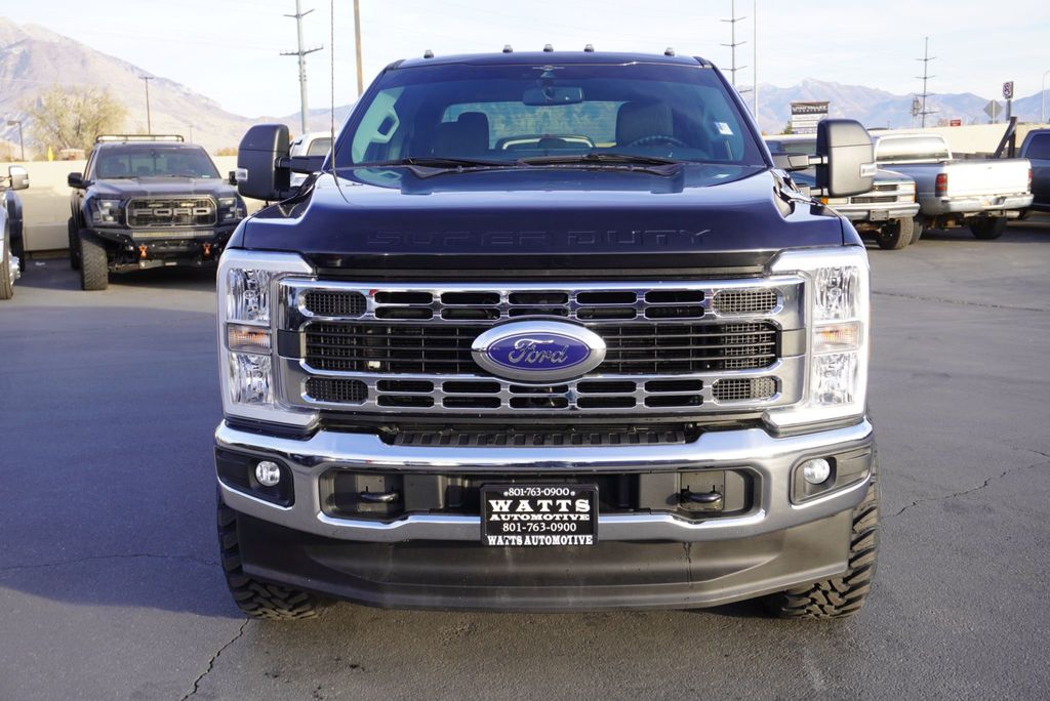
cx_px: 525
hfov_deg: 49.5
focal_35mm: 39
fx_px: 1138
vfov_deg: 34.3
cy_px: 350
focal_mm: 26
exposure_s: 1/100
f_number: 5.6
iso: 100
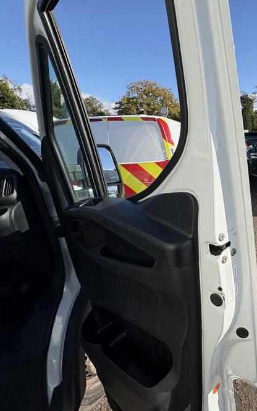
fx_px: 224
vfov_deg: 85.0
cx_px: 232
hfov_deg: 52.3
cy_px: 206
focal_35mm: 20
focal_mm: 2.22
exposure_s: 1/1477
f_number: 2.2
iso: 50
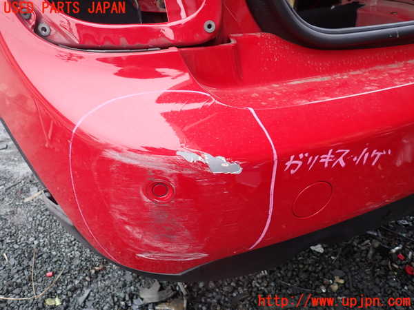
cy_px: 155
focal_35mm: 25
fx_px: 299
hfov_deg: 69.4
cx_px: 207
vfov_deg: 54.9
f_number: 2
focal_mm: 4.5
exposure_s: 1/60
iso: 160
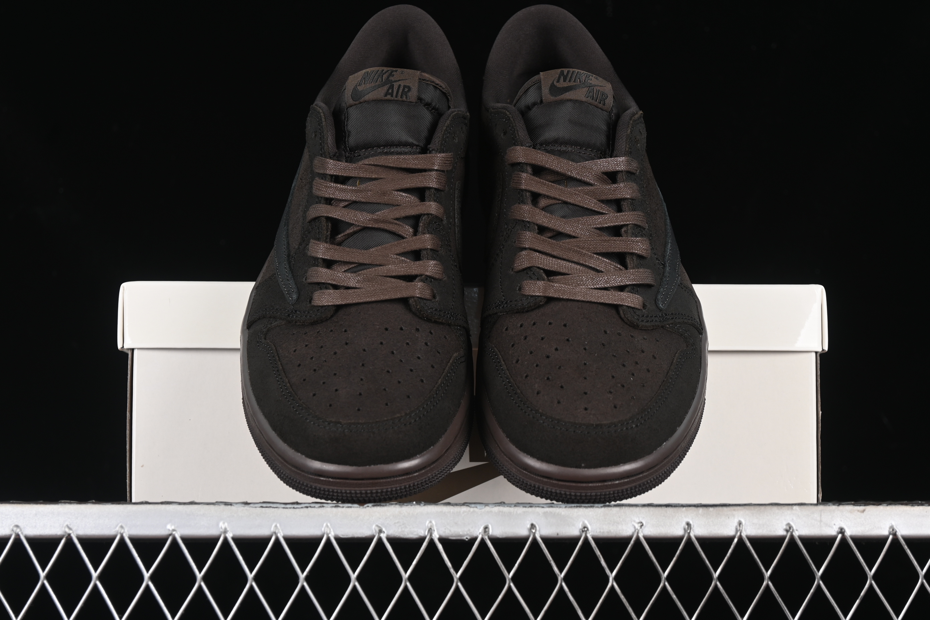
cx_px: 465
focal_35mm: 75
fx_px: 1937
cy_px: 310
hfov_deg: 27.0
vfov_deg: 18.2
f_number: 6.3
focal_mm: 50
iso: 160
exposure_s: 1/50
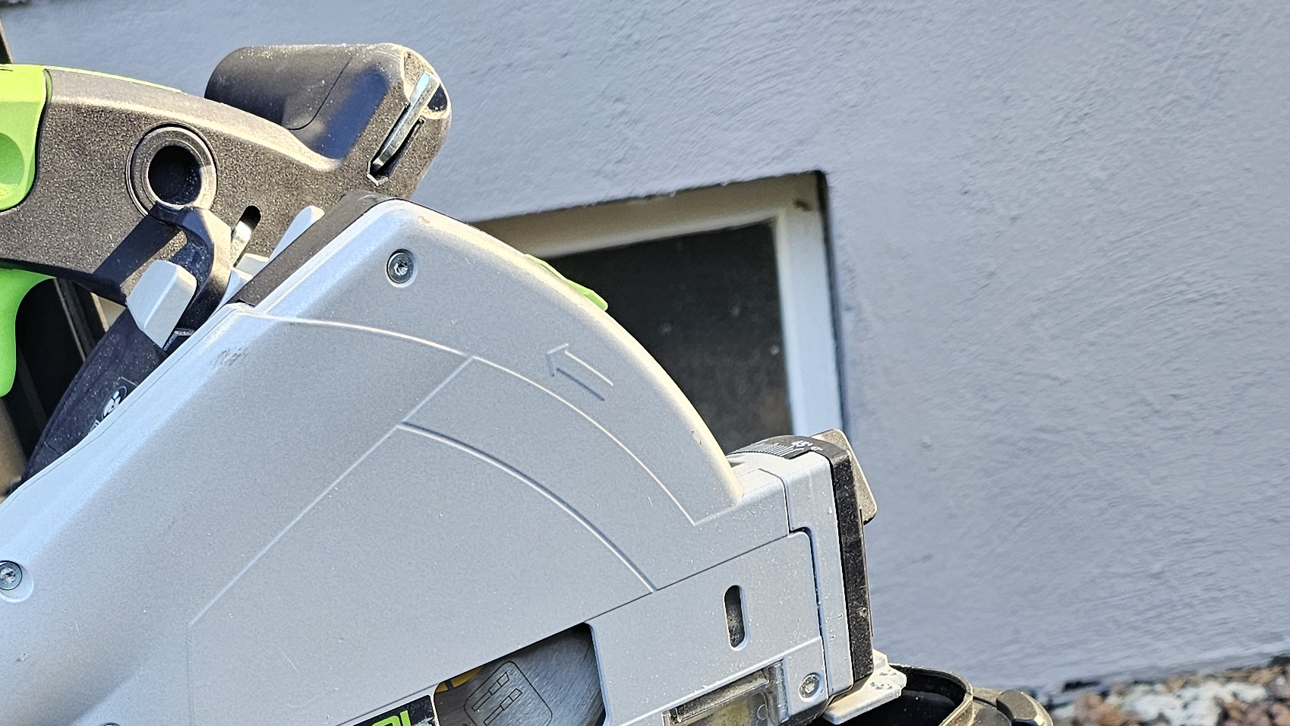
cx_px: 540
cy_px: 1116
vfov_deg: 18.0
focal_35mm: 59
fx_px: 2018
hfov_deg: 35.4
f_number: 1.7
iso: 100
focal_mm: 6.3
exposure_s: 1/180
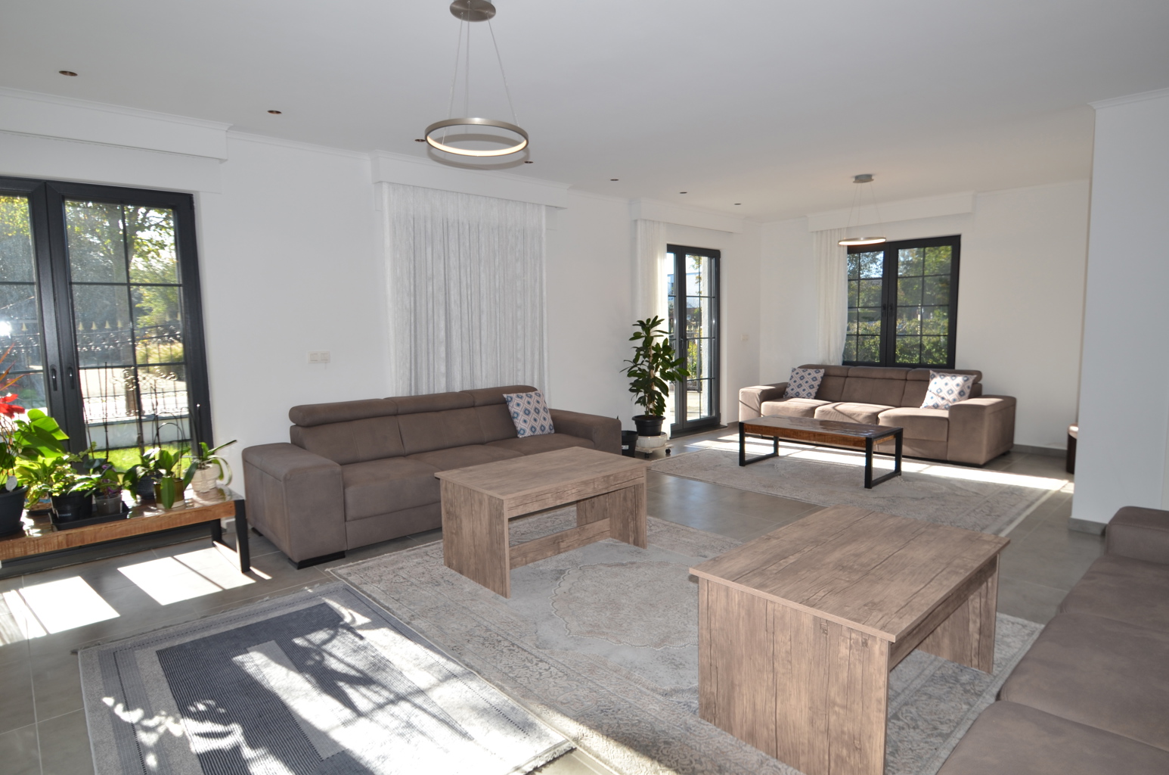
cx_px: 584
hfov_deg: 85.5
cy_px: 388
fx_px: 632
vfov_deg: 63.0
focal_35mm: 20
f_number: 4
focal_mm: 13
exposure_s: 1/250
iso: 125
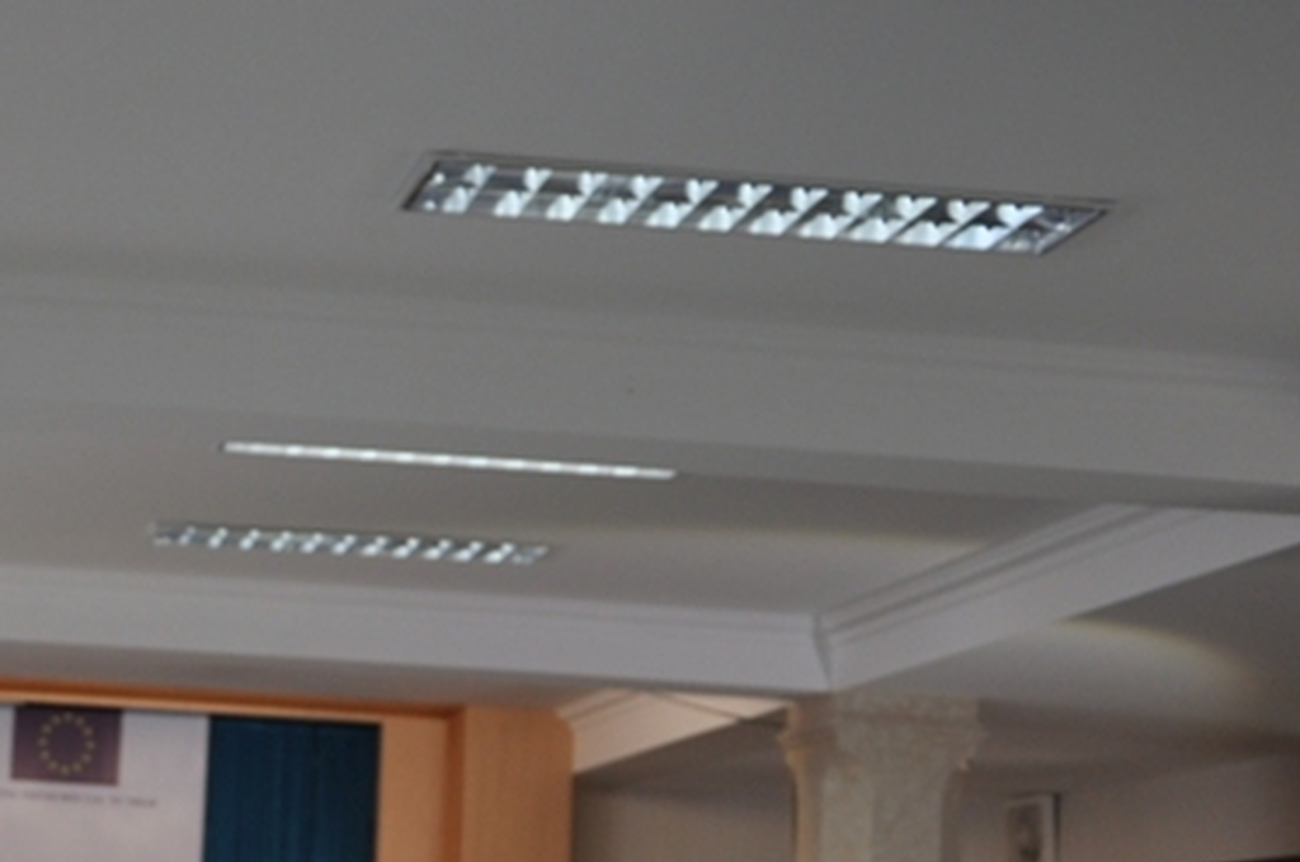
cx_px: -271
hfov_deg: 24.7
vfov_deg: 18.0
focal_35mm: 74
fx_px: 2668
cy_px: 820
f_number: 3.5
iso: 200
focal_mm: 18
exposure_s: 1/50
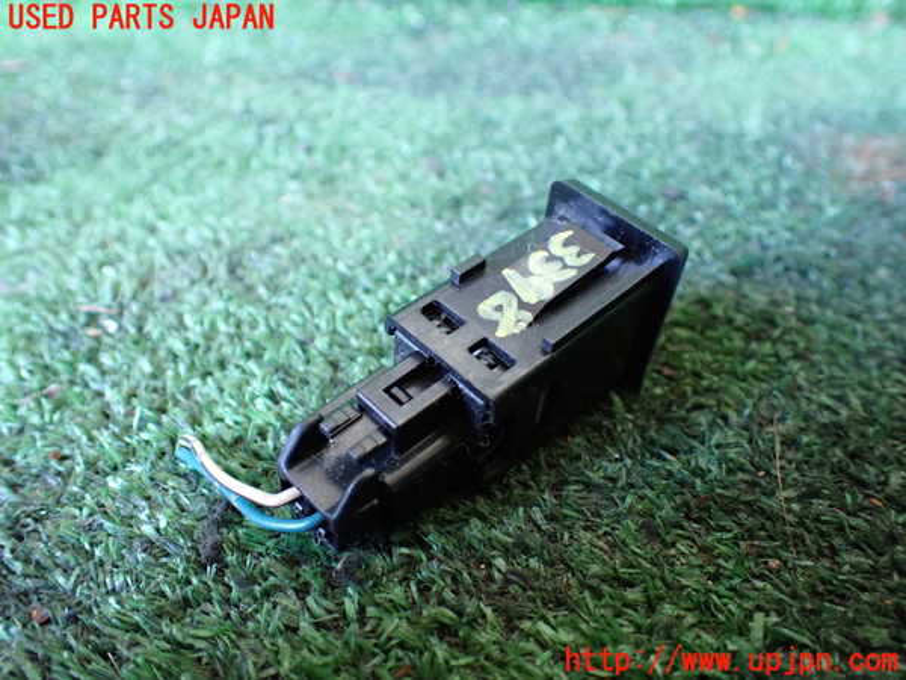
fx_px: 785
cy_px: 340
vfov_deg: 46.8
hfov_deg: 60.0
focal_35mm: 30
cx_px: 453
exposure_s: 1/40
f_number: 2.3
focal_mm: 5.4
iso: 800
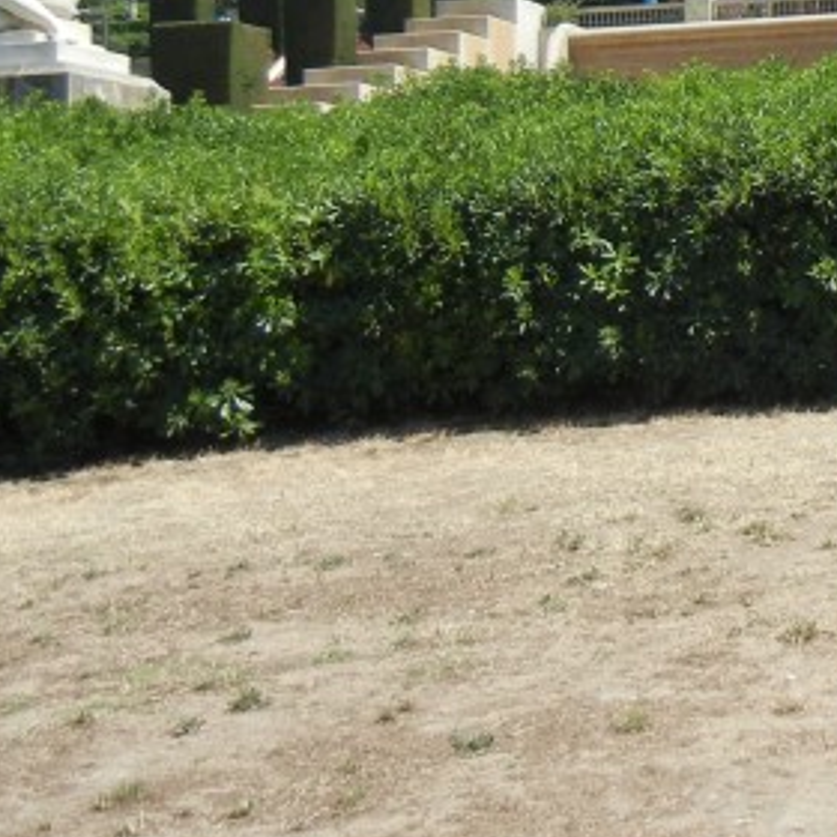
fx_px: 2654
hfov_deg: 17.1
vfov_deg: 17.3
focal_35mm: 97
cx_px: 1025
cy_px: -75
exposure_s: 1/310
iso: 160
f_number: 7
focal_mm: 5.4
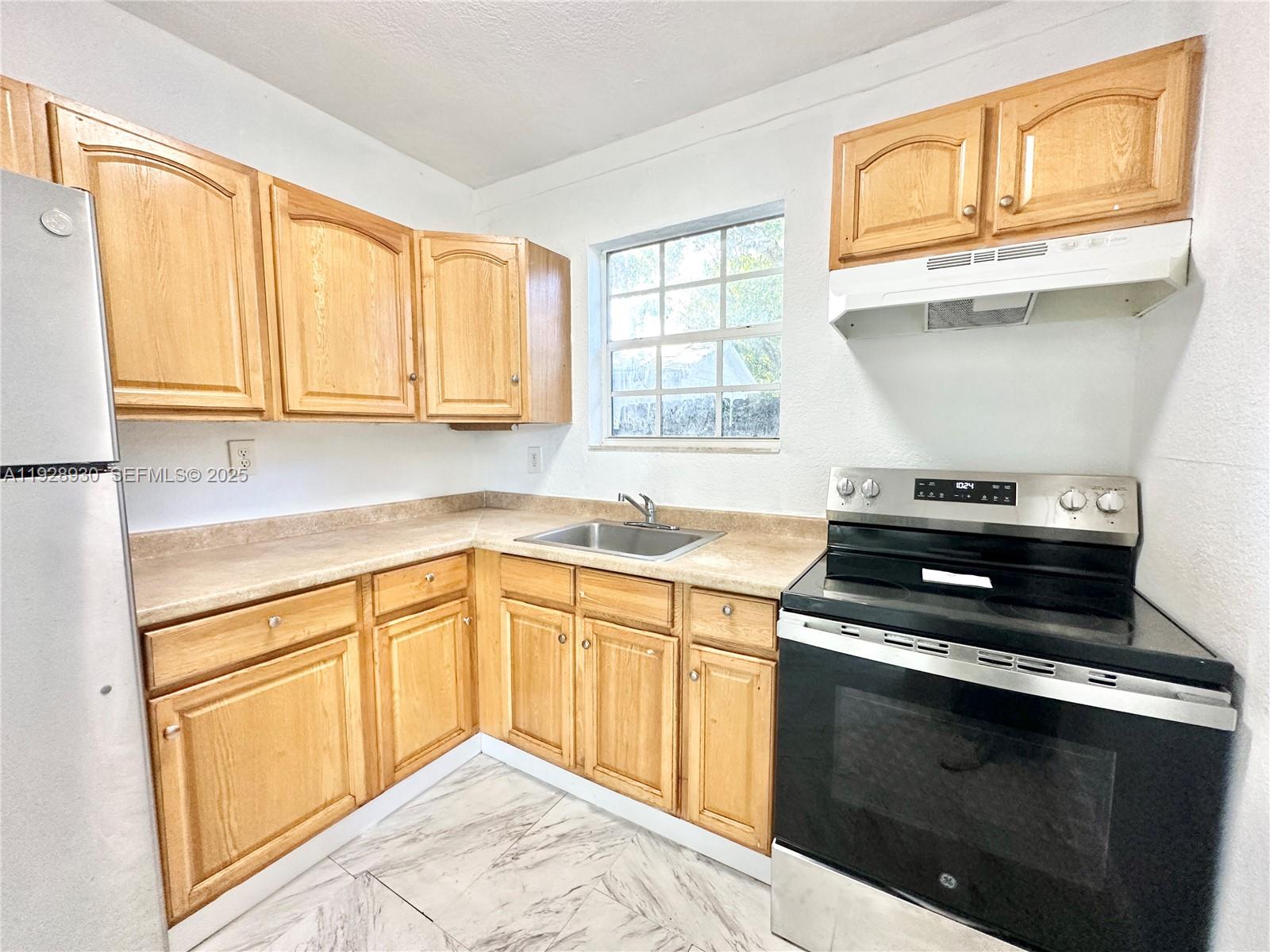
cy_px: 476
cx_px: 635
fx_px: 514
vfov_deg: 85.7
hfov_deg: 102.1
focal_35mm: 14
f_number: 2.2
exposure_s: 1/120
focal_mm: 2.22
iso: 250
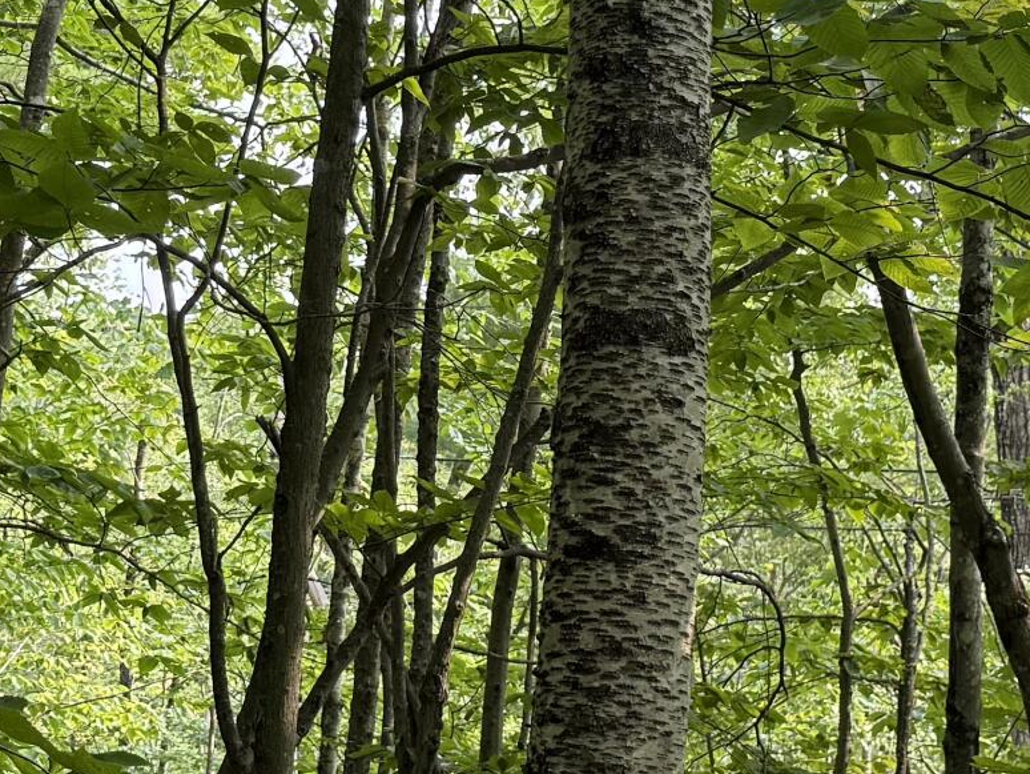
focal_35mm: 93
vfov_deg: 15.9
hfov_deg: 21.1
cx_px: 492
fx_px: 2768
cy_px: 314
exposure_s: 1/430
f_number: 1.78
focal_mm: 6.76
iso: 100
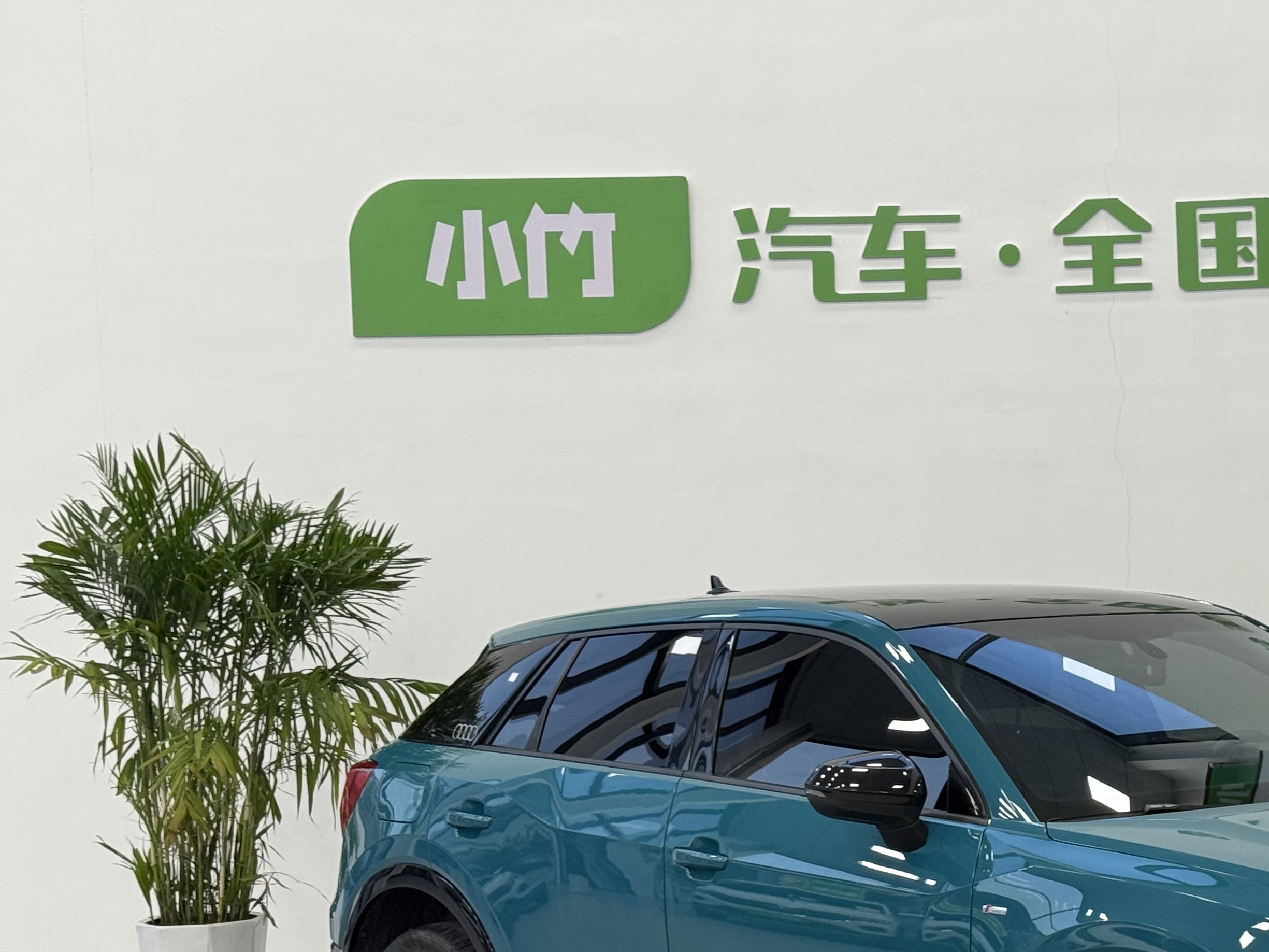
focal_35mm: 79
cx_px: 1038
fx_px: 2896
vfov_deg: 18.5
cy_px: 747
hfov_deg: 24.3
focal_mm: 6.76
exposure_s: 1/50
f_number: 1.78
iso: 64
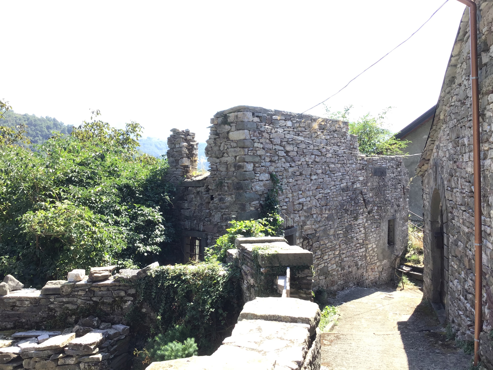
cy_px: 185
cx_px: 246
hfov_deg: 58.4
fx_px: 442
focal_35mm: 31
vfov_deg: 45.4
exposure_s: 1/319
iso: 25
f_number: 2.4
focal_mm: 3.3
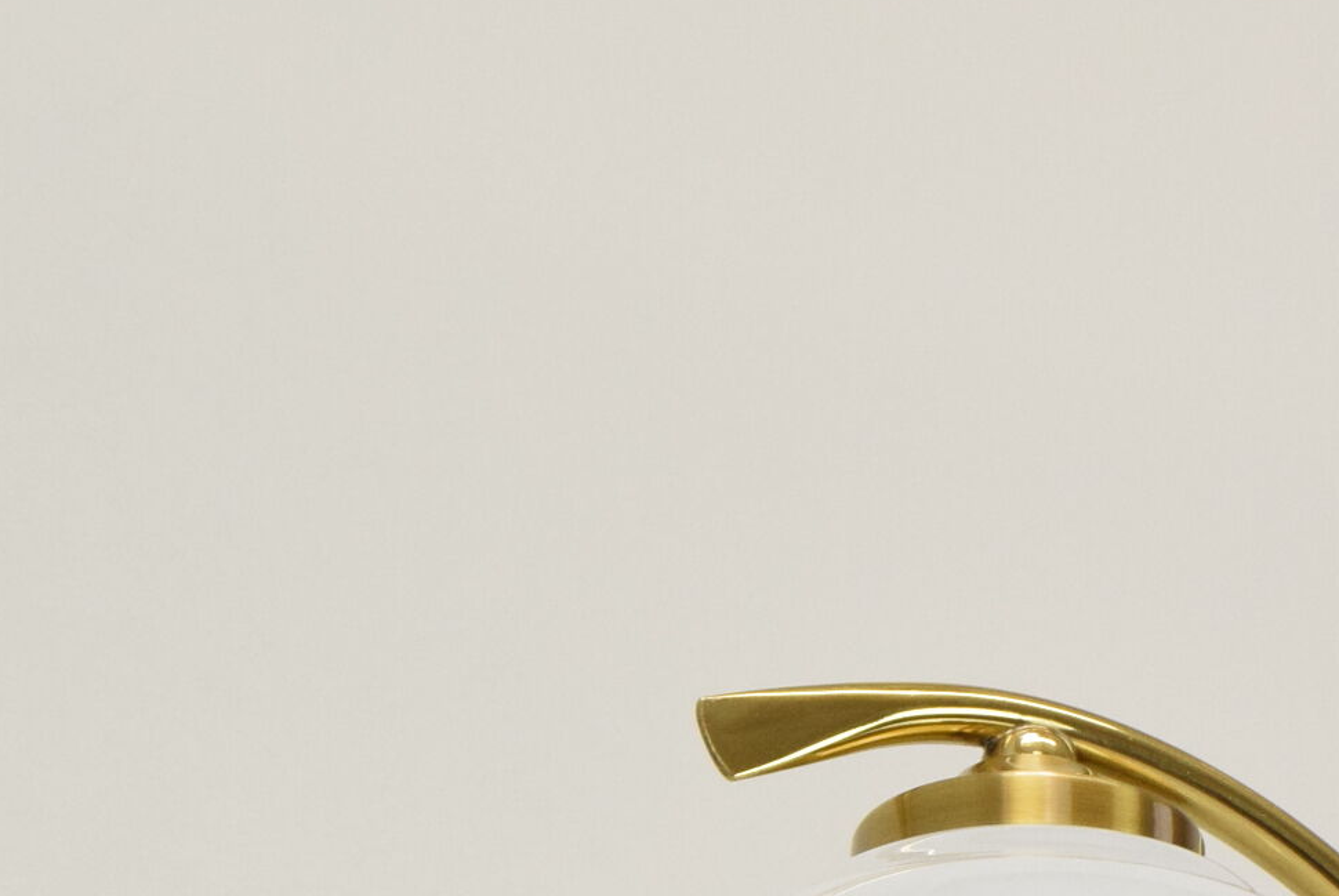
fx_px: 6888
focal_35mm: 185
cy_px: 1084
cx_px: 1795
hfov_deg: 10.8
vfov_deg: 7.4
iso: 1600
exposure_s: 1/250
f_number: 8
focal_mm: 40
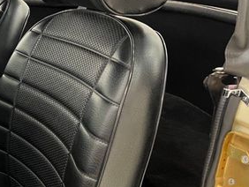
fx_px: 425
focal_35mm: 59
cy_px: 121
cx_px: 11
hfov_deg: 30.7
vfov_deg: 24.8
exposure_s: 1/30
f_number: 1.5
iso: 640
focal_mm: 5.7
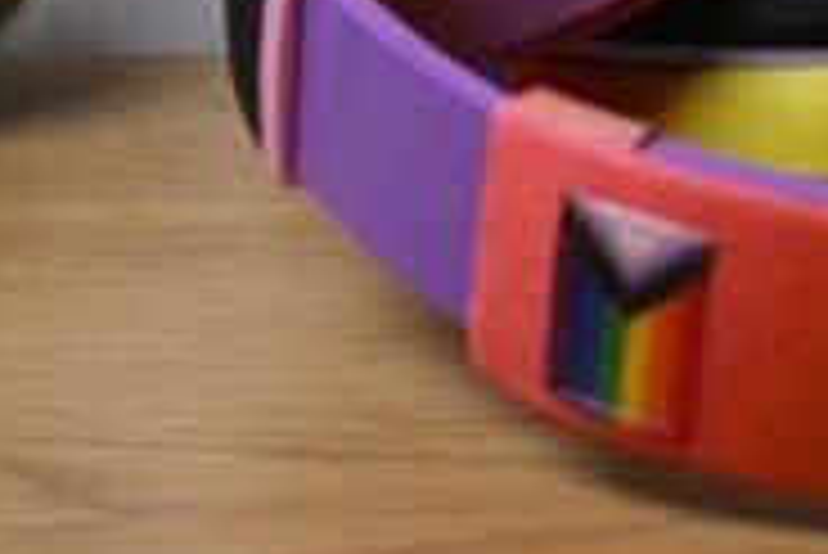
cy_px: -23
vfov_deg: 12.8
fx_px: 2440
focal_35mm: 106
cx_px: 788
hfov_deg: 18.8
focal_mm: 33.2
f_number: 8
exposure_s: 1/50
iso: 500
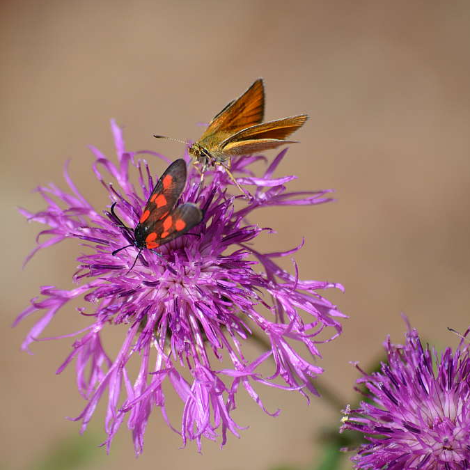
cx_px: 189
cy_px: 235
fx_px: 5929
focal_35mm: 386
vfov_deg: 4.5
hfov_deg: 4.5
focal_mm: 200
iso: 400
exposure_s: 1/1600
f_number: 6.3
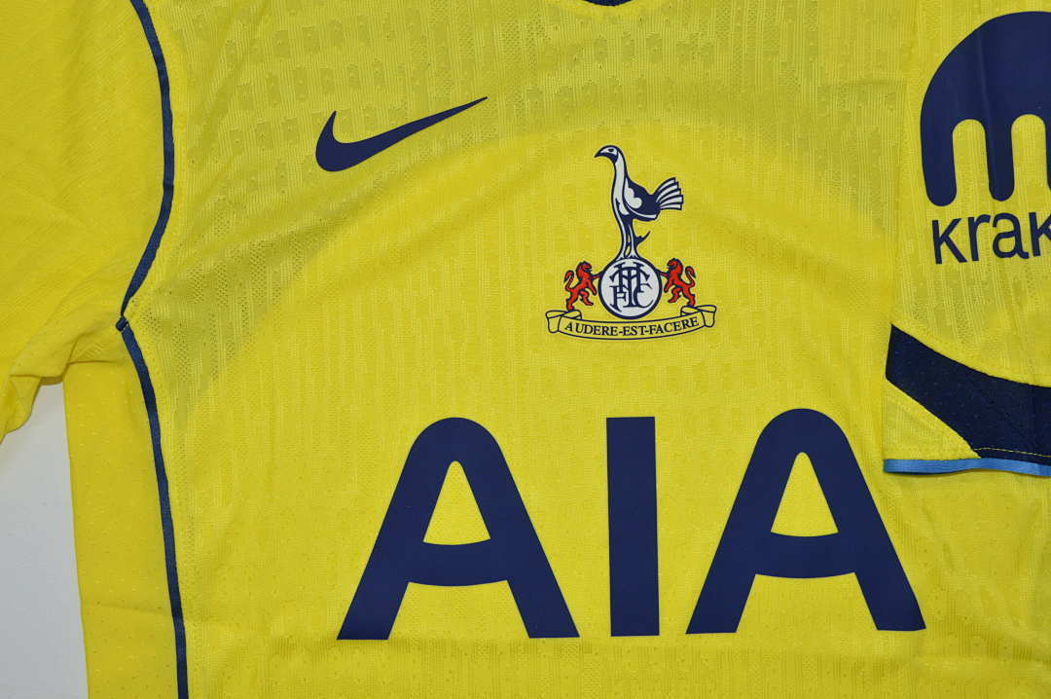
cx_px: 526
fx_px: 1225
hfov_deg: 46.4
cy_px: 350
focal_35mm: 42
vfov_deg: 31.8
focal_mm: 28
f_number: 11
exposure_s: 1/200
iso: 400
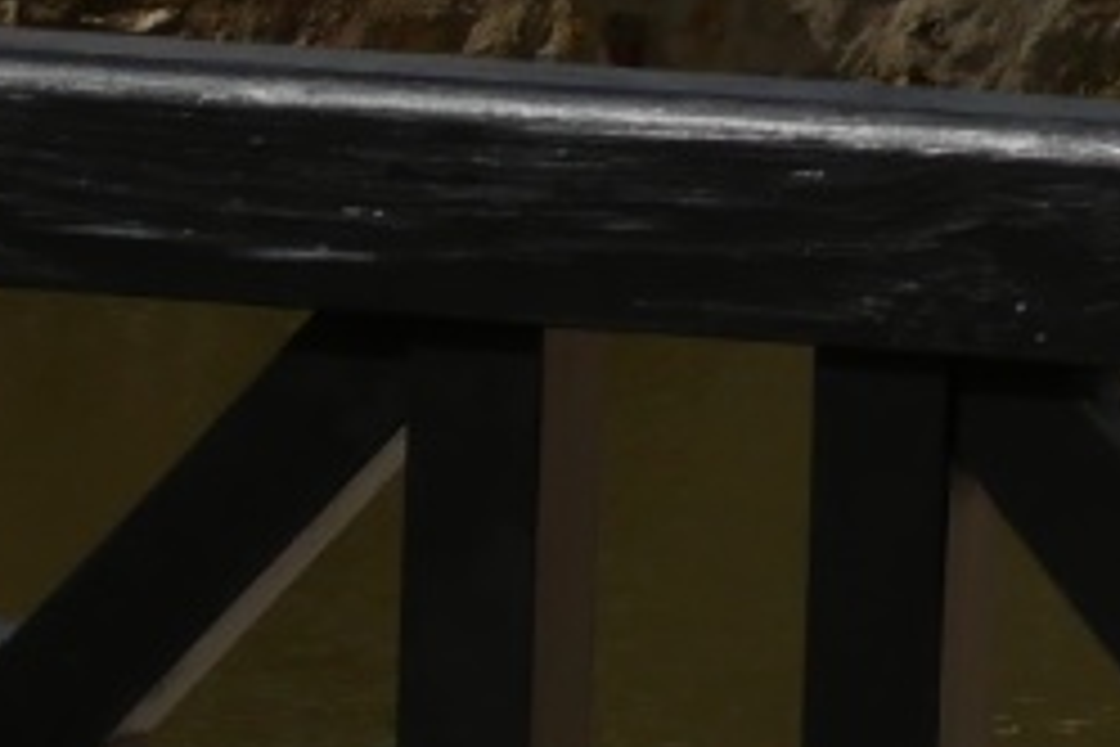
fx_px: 12475
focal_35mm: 401
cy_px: -1595
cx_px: 2451
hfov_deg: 5.0
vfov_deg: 3.3
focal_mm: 30
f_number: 10
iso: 200
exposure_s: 1/800
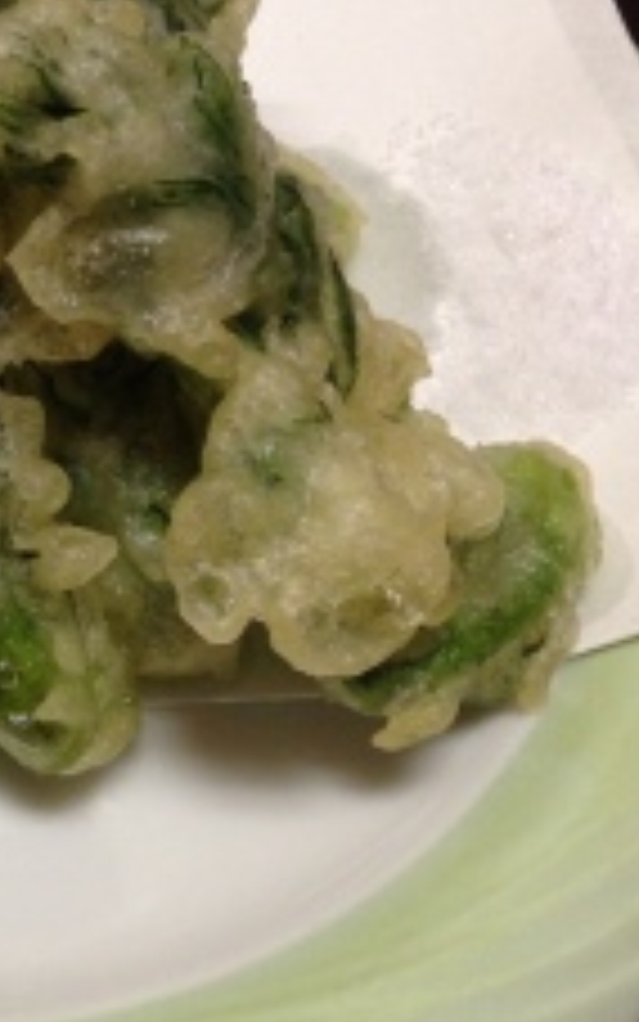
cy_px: 209
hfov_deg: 15.6
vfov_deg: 26.3
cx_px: -328
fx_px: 2144
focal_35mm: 77
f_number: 2.4
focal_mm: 4.12
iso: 80
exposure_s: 1/20
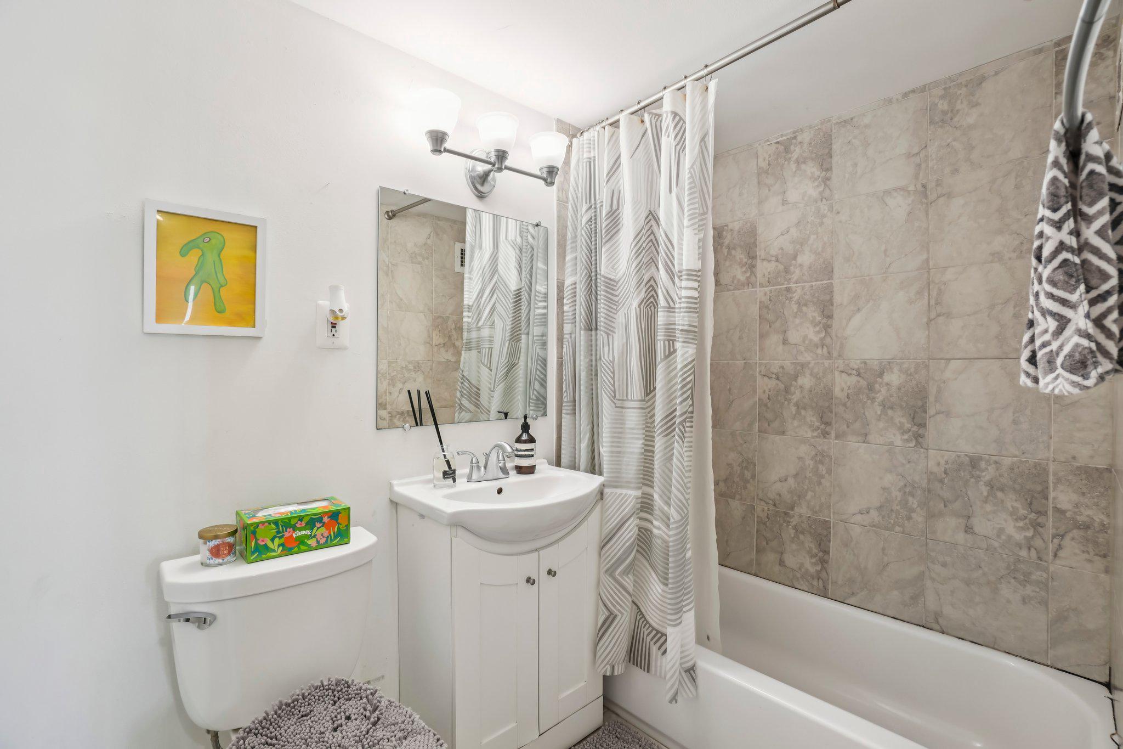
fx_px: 468
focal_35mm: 15
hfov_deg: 100.4
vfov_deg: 77.3
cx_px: 562
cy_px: 374
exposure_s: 1/5
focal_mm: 10
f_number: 7.1
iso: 100
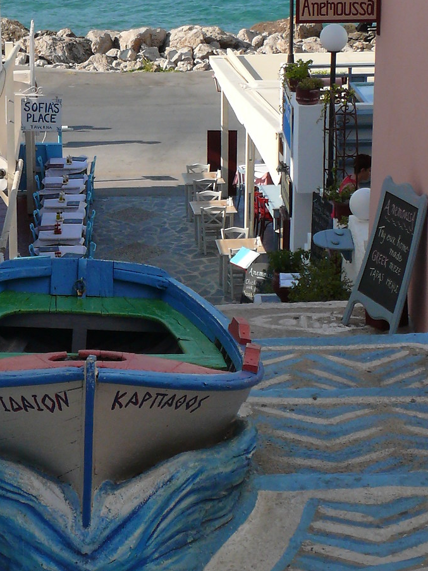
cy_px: 175
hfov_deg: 15.7
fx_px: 1534
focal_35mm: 93
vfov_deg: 21.0
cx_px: 52
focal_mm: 7.4
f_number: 5.6
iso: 100
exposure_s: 1/250
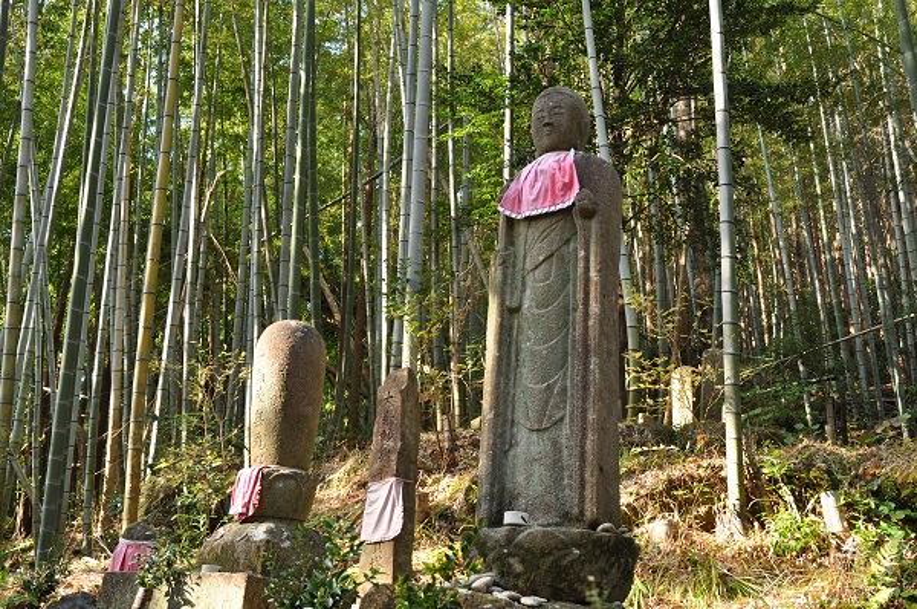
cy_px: 304
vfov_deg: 34.1
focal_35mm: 39
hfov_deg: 49.6
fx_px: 992
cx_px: 458
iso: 500
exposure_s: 1/250
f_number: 4
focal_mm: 26
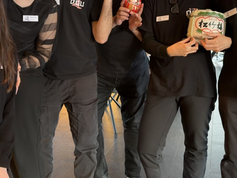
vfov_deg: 34.4
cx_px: 116
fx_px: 281
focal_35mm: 41
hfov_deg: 45.8
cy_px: 45
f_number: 1.78
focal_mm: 6.76
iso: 640
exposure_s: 1/33
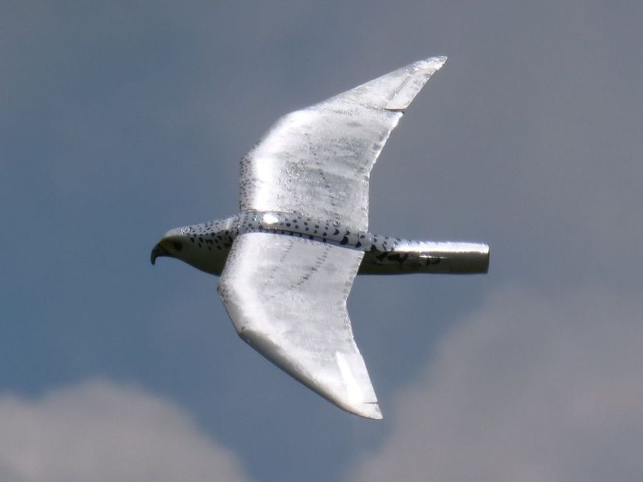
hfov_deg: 3.1
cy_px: 241
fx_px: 11814
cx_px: 322
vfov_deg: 2.3
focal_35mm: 636
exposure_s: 1/2000
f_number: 9
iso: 200
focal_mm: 318
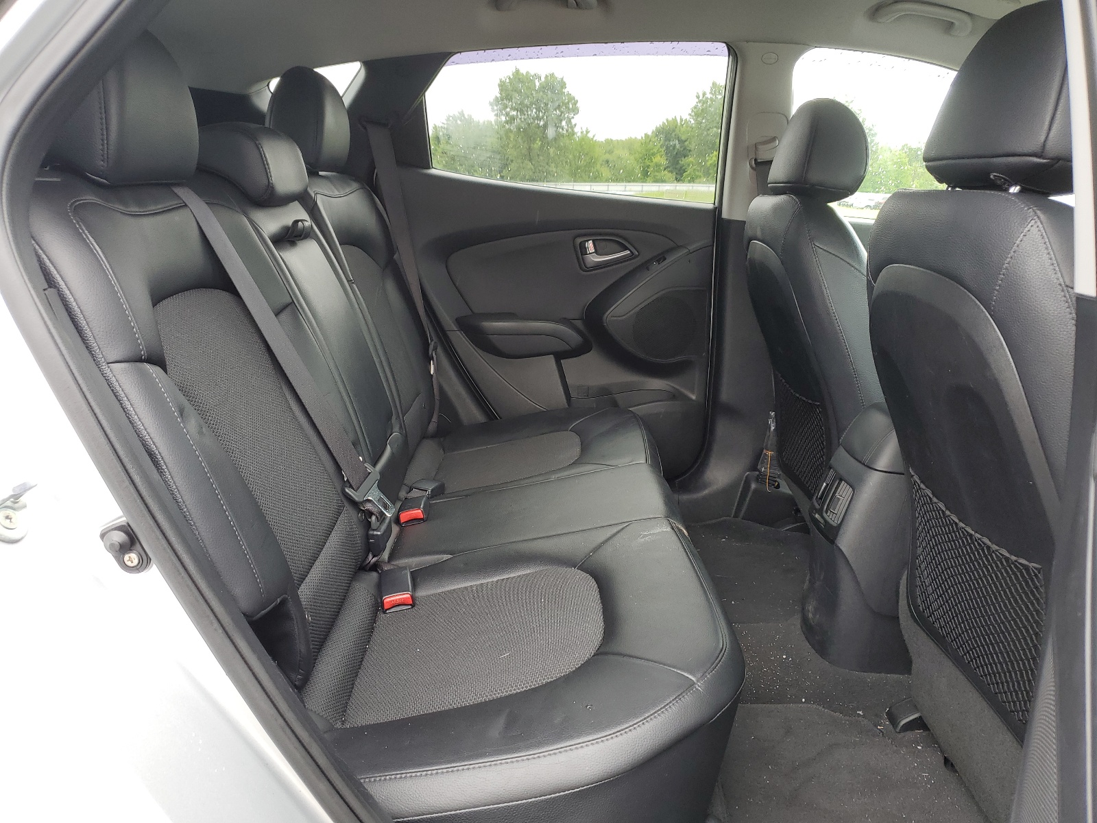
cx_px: 548
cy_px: 412
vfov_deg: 53.1
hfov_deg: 67.3
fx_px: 824
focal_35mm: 26
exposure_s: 1/128
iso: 50
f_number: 1.5
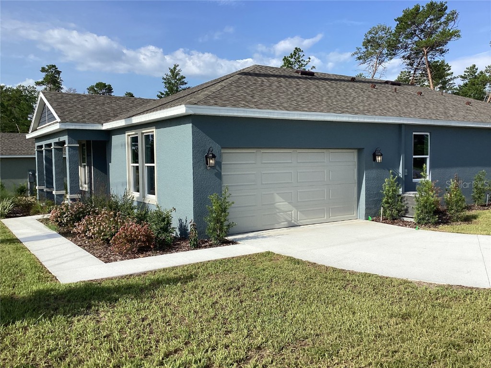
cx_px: 246
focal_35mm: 31
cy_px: 184
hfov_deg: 58.4
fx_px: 440
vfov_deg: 45.4
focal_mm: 3.3
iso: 25
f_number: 2.4
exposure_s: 1/1567
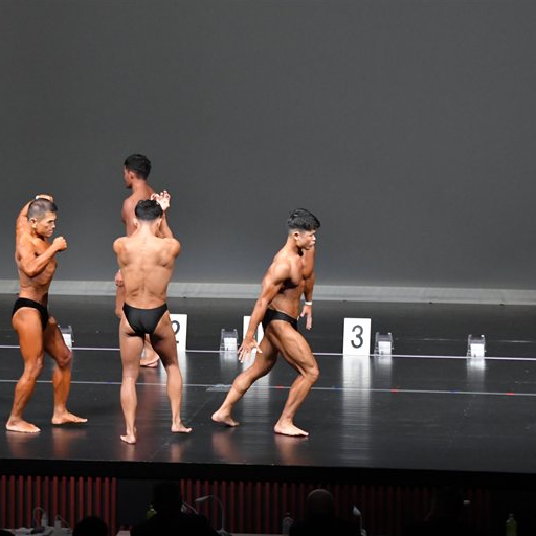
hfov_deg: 8.7
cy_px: 269
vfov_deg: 8.7
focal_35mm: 202
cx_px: 216
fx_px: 3539
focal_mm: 105
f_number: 5.6
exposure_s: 1/400
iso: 5000
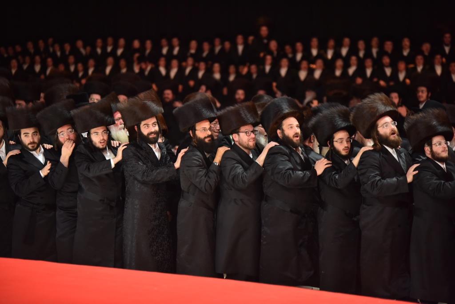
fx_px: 1770
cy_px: 152
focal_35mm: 140
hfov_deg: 14.7
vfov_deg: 9.8
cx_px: 228
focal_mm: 140
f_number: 2.8
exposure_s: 1/320
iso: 1250
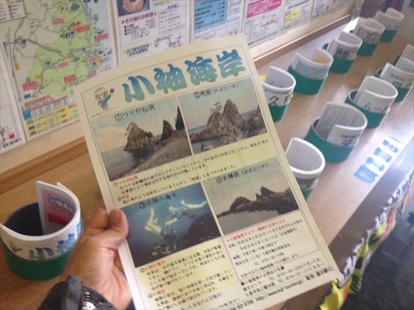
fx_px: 395
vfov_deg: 42.9
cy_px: 155
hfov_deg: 55.4
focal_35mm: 33
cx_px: 207
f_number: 2.4
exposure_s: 1/20
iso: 80
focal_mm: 4.12
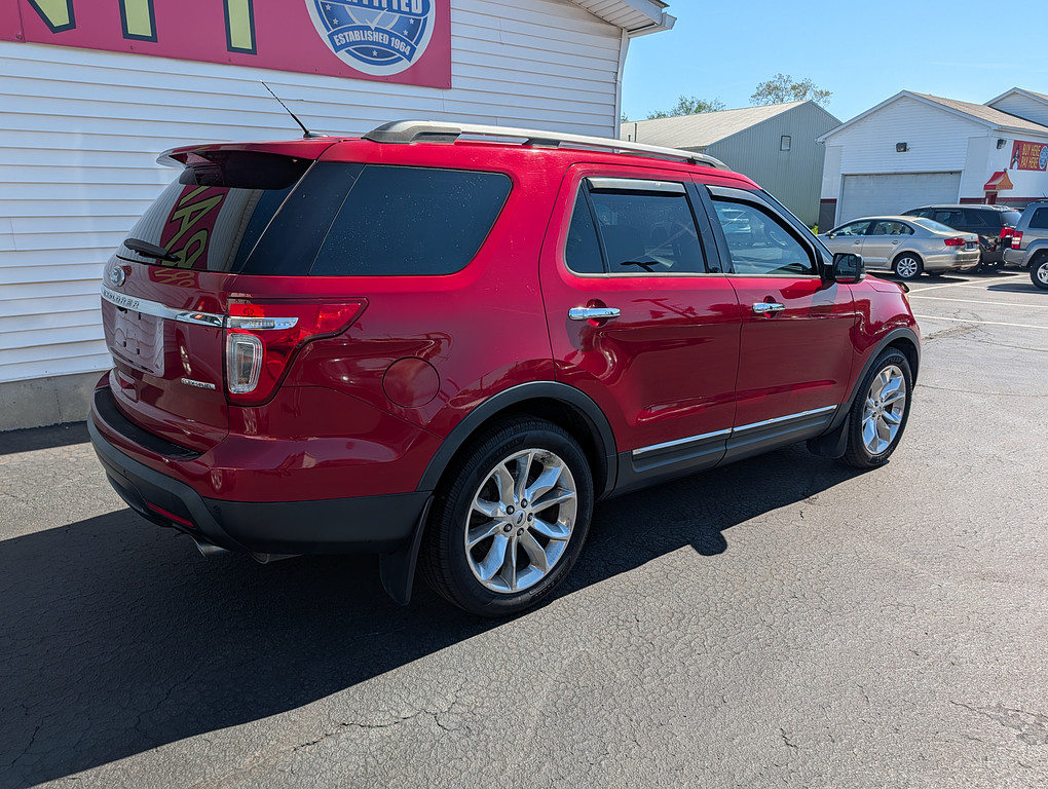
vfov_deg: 56.9
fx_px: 728
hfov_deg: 71.5
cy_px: 394
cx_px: 524
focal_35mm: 24
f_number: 1.68
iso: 19
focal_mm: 6.9
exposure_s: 1/7194
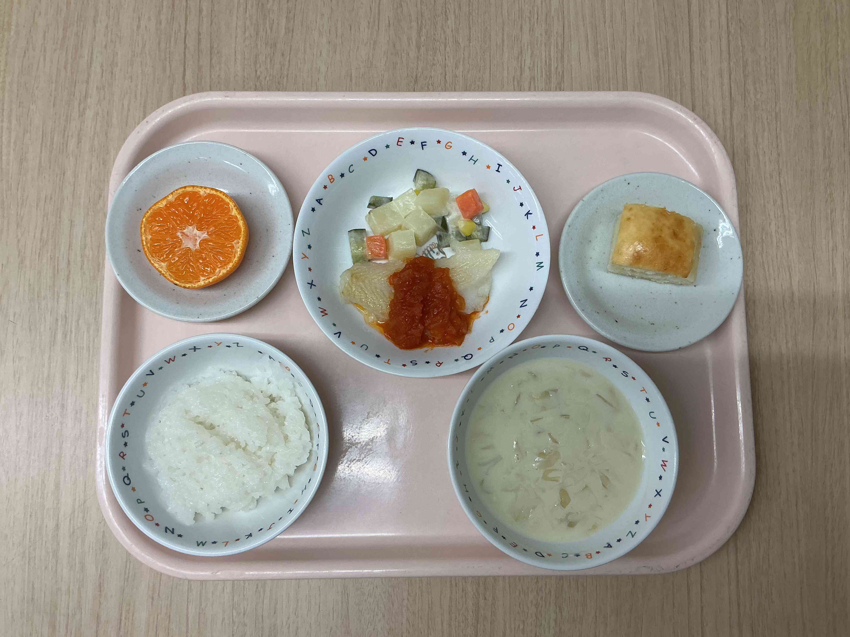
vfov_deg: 48.2
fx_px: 712
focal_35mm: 29
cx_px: 425
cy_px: 318
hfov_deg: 61.7
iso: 50
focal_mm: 3
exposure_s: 1/120
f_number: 1.8
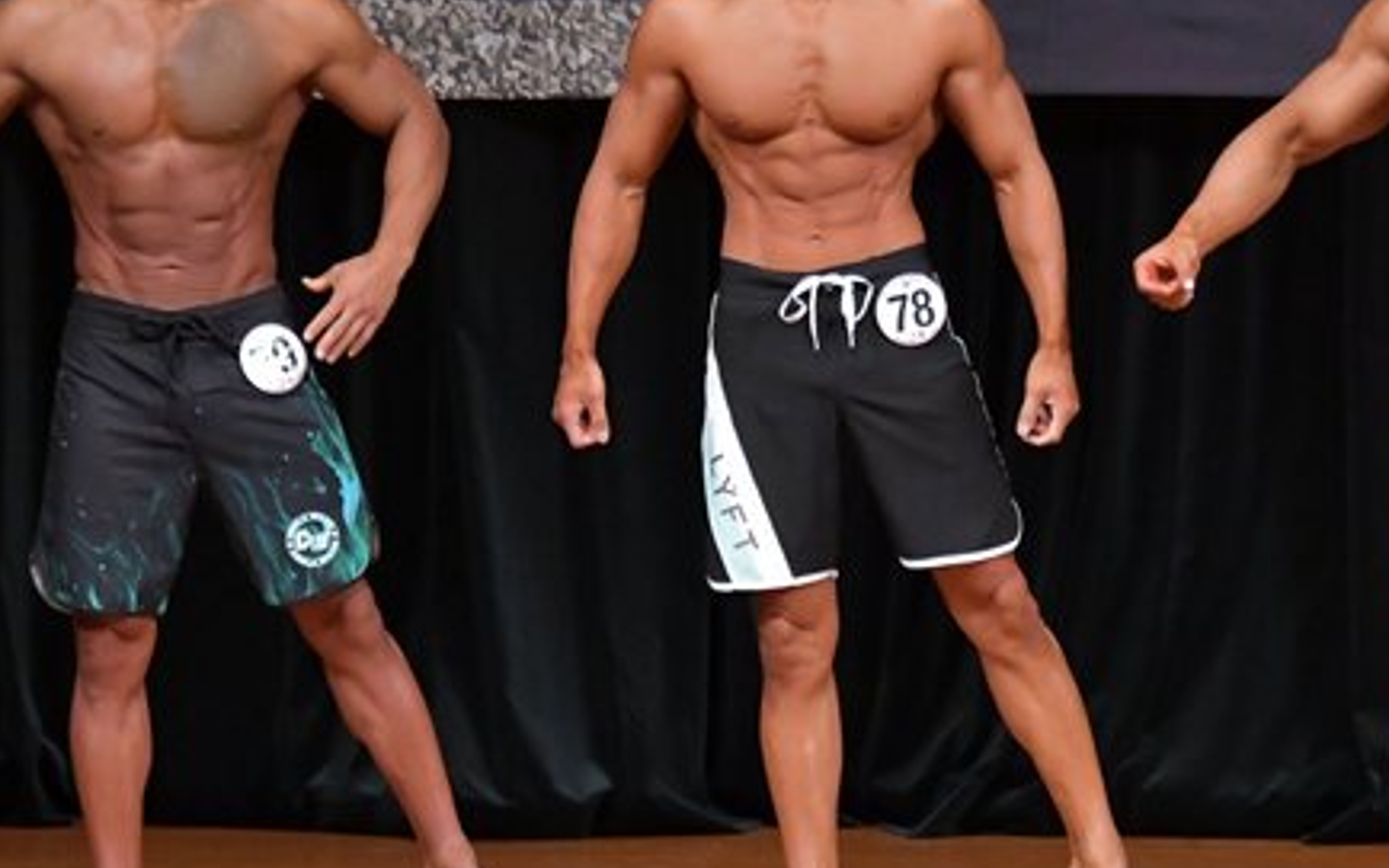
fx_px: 17560
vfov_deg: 2.8
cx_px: 514
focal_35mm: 464
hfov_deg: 4.5
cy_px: 330
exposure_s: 1/400
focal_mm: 170
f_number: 5.6
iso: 5000
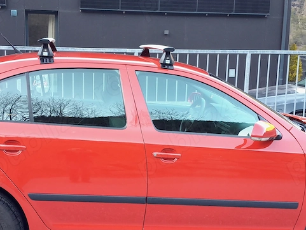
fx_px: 477
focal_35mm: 54
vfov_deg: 27.0
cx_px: 130
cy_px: 138
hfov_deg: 35.5
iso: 100
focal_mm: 4
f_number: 1.8
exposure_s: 1/60
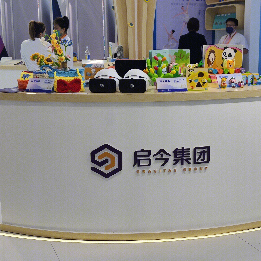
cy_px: 131
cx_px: 150
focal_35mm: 52
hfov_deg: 32.7
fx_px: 444
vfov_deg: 32.8
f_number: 1.75
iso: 120
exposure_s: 1/100
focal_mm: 4.75
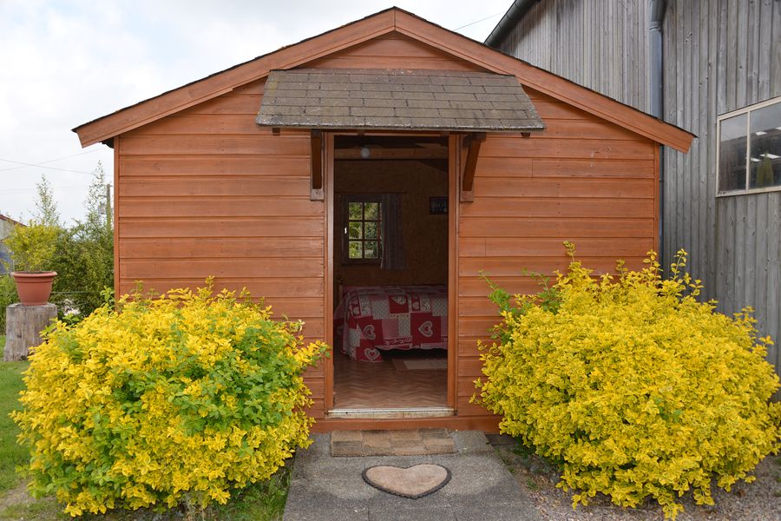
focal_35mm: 32
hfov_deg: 58.7
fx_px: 694
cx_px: 390
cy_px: 260
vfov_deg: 41.1
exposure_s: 1/200
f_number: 5.6
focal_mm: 32
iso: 100
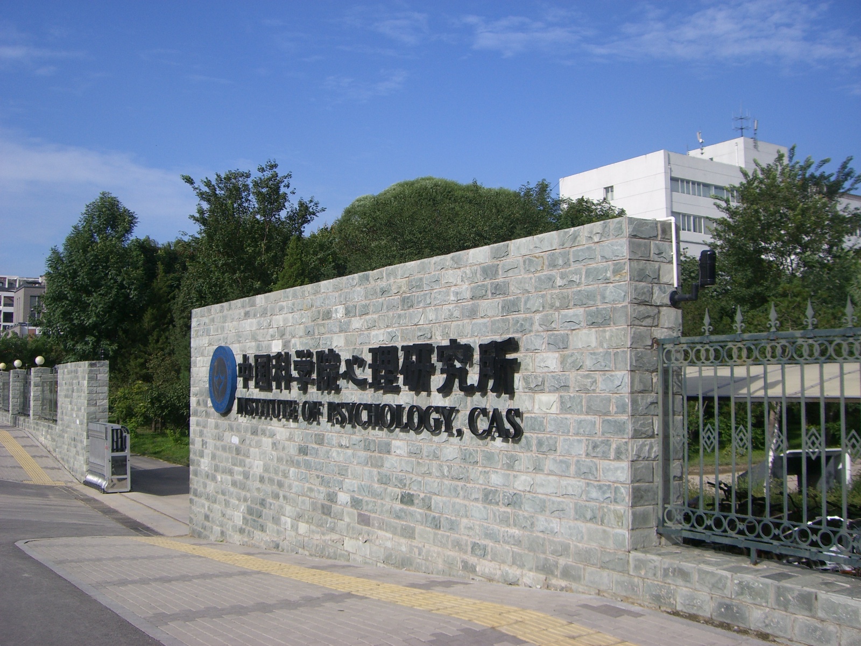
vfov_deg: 37.7
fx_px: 945
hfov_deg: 49.0
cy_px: 323
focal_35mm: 38
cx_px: 430
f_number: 4.3
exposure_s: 1/800
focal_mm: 6.2
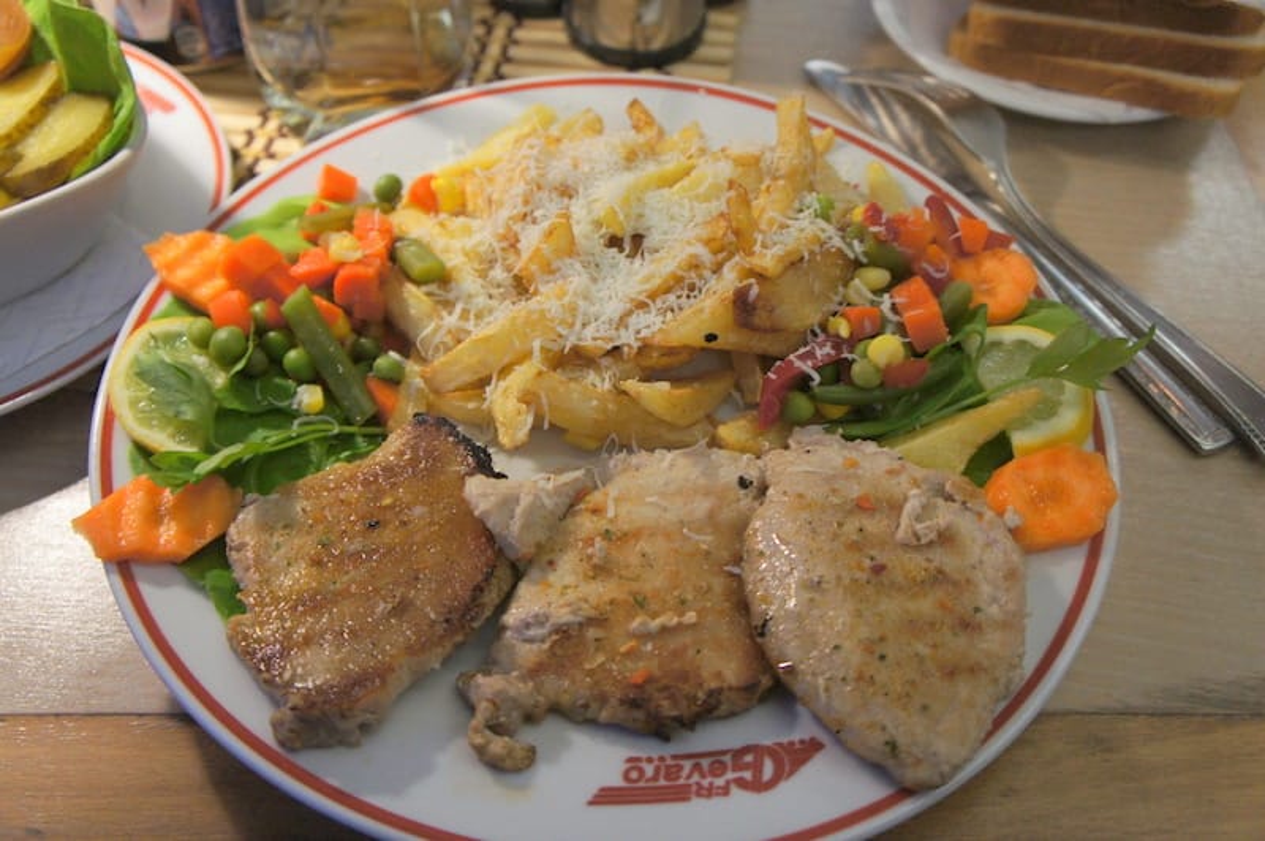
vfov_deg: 38.8
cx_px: 632
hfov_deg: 55.8
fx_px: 1194
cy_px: 420
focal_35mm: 34
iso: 1250
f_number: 4
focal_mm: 23
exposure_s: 1/40
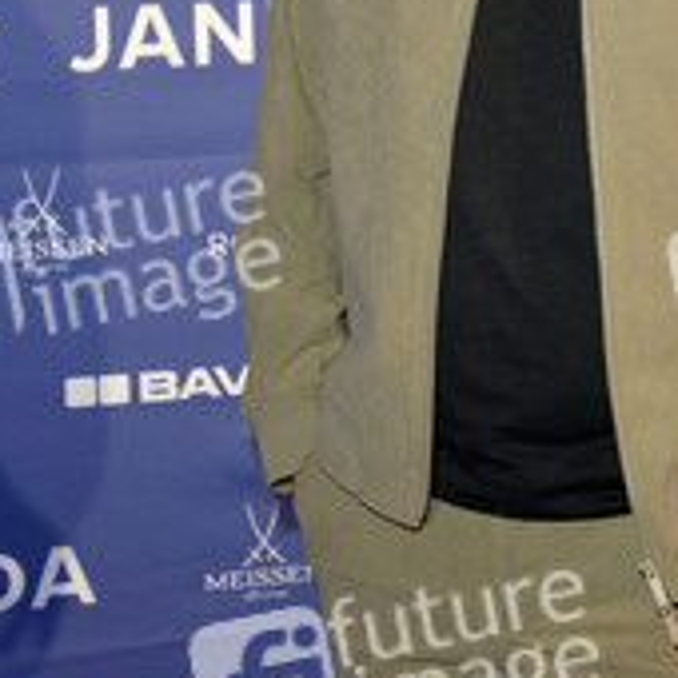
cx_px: 510
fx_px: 2127
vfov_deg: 17.8
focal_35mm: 96
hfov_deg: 18.0
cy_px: 68
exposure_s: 1/250
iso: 1000
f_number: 5
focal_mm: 48
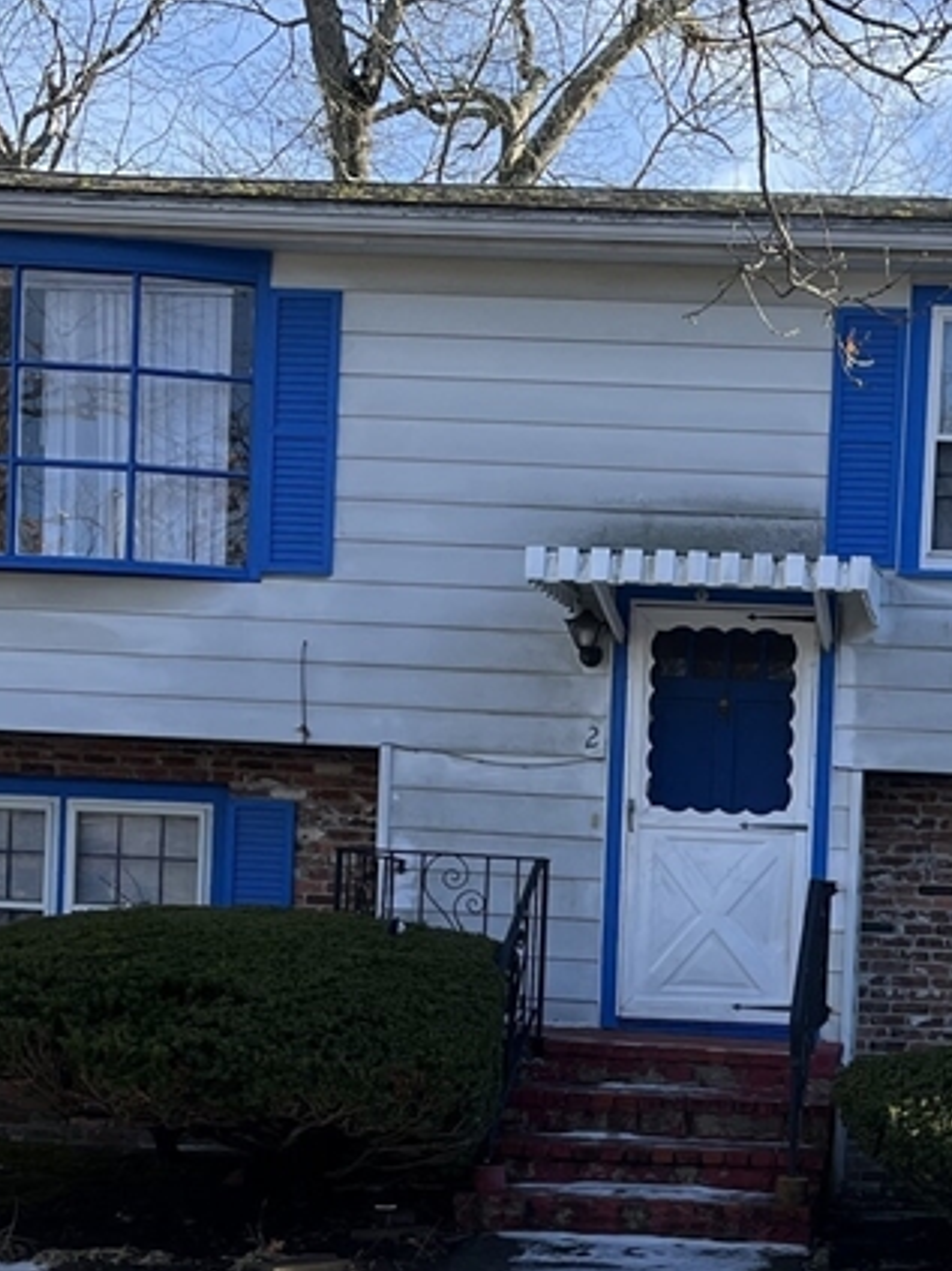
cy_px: 1007
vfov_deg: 30.0
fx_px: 2311
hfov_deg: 22.7
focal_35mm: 63
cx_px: 865
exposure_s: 1/951
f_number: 1.6
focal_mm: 5.1
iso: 50
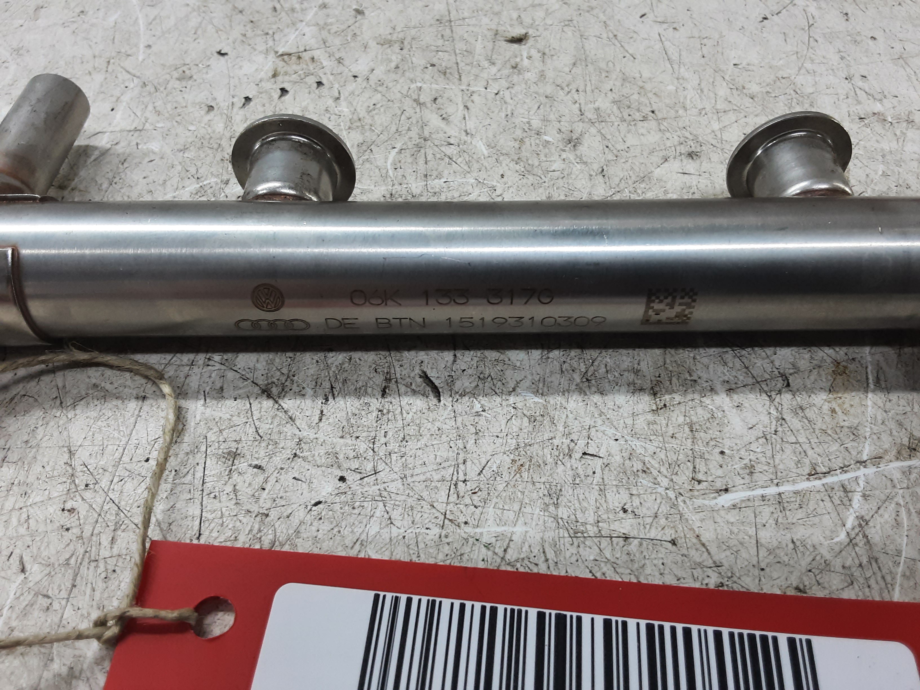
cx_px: 460
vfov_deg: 51.4
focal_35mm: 27
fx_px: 718
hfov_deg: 65.3
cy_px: 345
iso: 100
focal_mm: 2.91
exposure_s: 1/50
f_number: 1.9
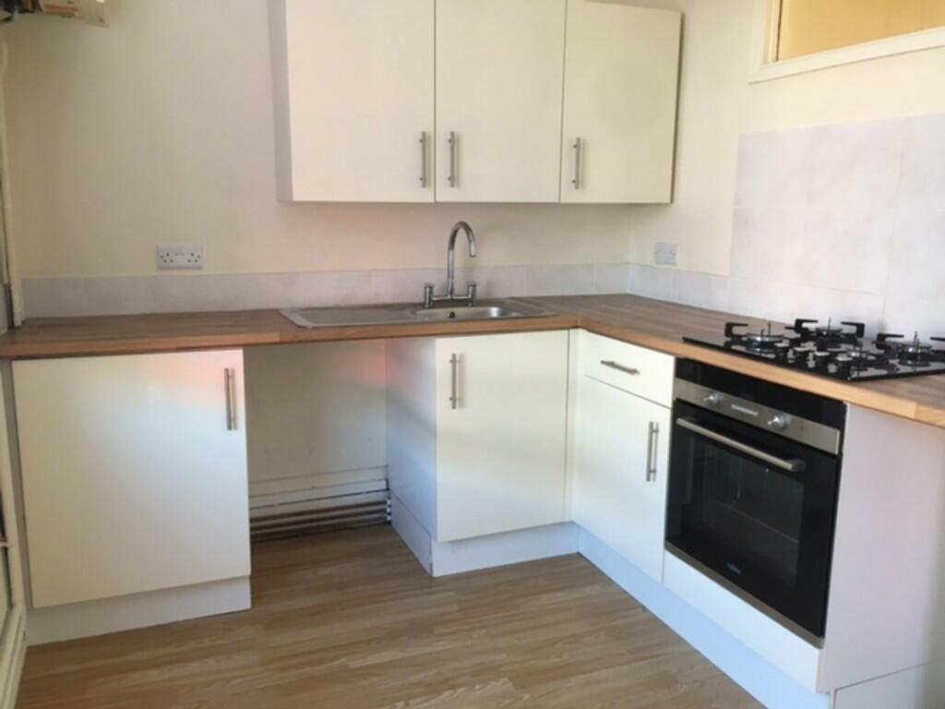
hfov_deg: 61.7
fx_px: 792
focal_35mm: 29
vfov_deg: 48.2
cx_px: 472
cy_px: 354
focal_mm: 4.15
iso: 80
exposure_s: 1/33
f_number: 2.2
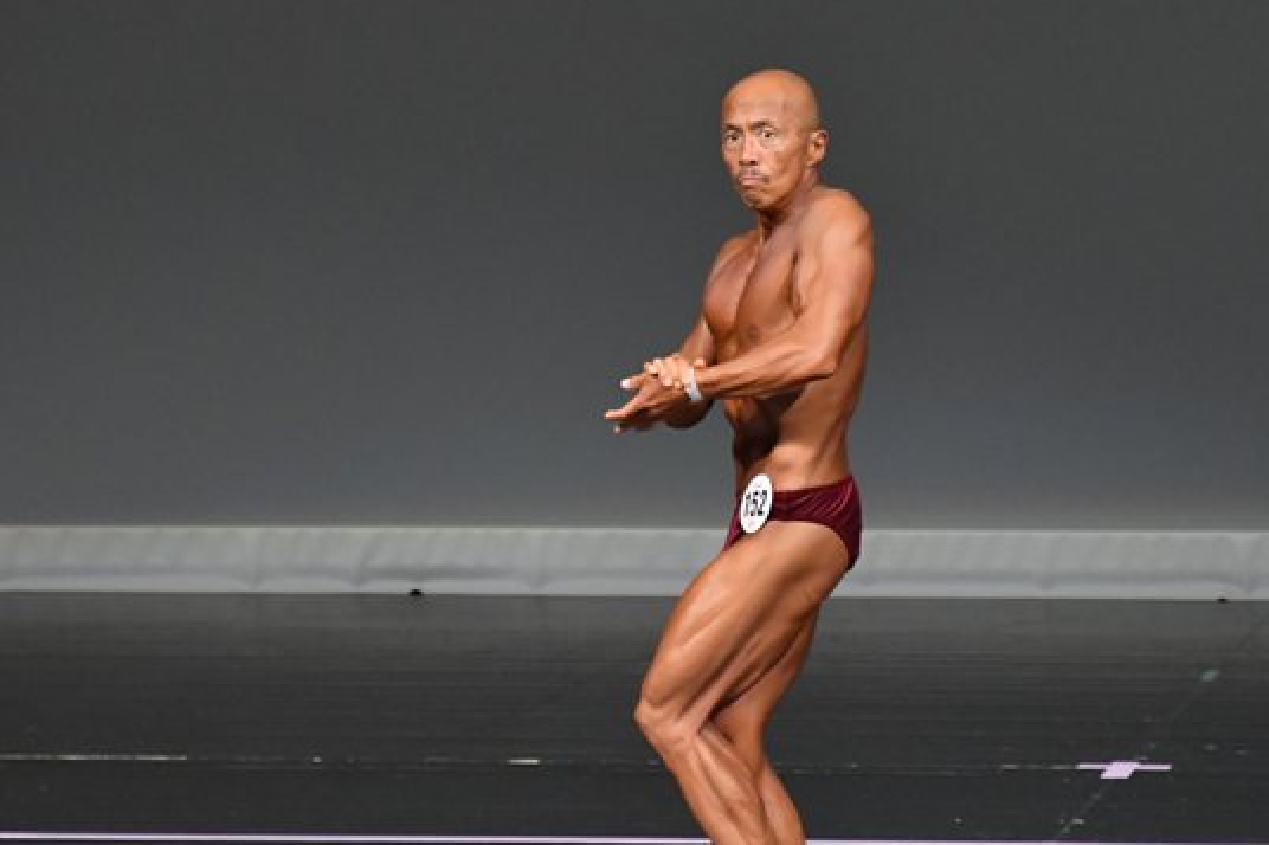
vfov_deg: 2.8
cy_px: 518
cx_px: 728
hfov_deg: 4.1
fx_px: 17583
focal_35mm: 499
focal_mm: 230
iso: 4000
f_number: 5.6
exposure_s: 1/400
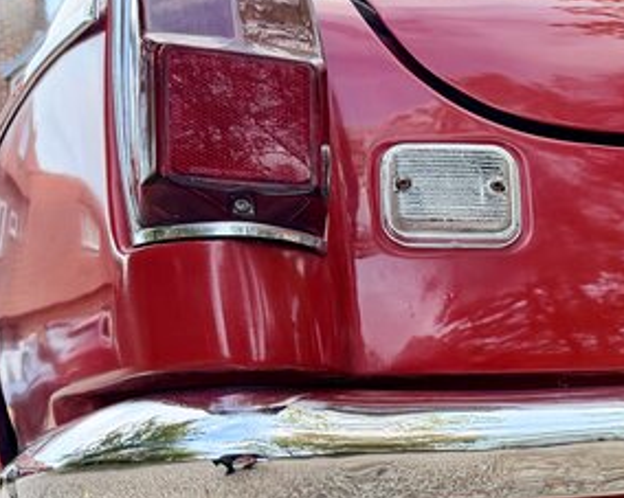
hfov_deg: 24.3
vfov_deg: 22.7
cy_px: 432
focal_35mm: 66
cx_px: 855
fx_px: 1218
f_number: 1.78
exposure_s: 1/60
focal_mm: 6.76
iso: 320
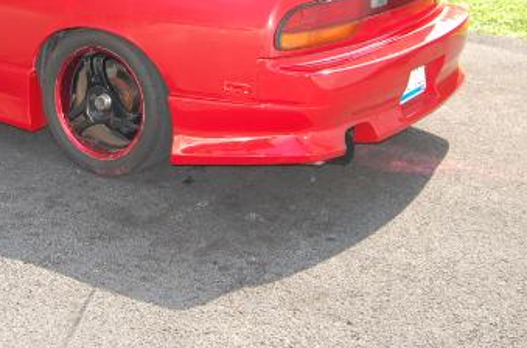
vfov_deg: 19.6
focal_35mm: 68
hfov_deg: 29.1
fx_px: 993
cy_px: 44
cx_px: 107
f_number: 4.5
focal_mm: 24
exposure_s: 1/500
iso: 400
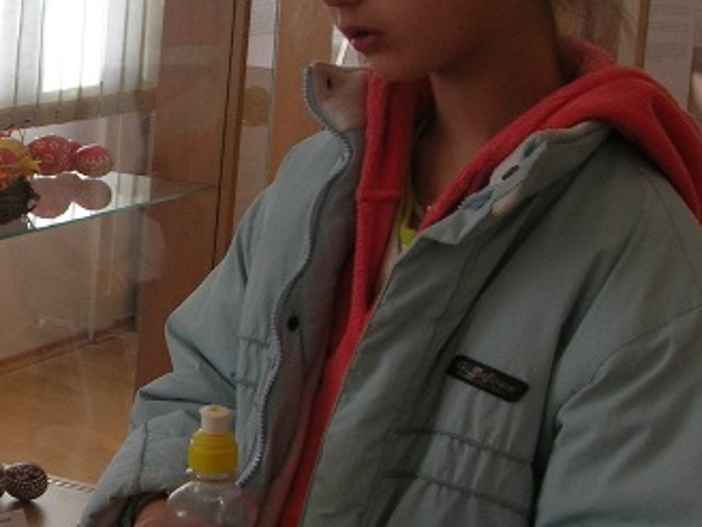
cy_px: 272
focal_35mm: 105
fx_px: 2129
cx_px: 18
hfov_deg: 18.3
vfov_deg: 14.1
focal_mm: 7.8
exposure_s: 1/39
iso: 64
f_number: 4.8
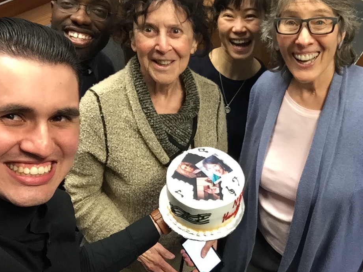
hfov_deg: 43.4
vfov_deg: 33.5
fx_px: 451
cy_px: 154
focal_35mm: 43
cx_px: 233
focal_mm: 2.65
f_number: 2.2
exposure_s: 1/30
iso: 125
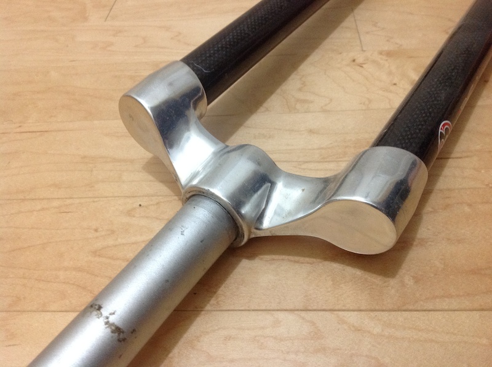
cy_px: 184
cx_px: 246
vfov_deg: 40.6
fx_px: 497
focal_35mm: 35
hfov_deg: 52.7
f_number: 2.4
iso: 250
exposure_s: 1/15
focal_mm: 4.28
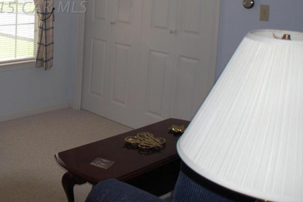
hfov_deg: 30.8
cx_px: 25
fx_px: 522
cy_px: 7
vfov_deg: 21.3
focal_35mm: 62
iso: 400
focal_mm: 20
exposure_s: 1/400
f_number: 3.8
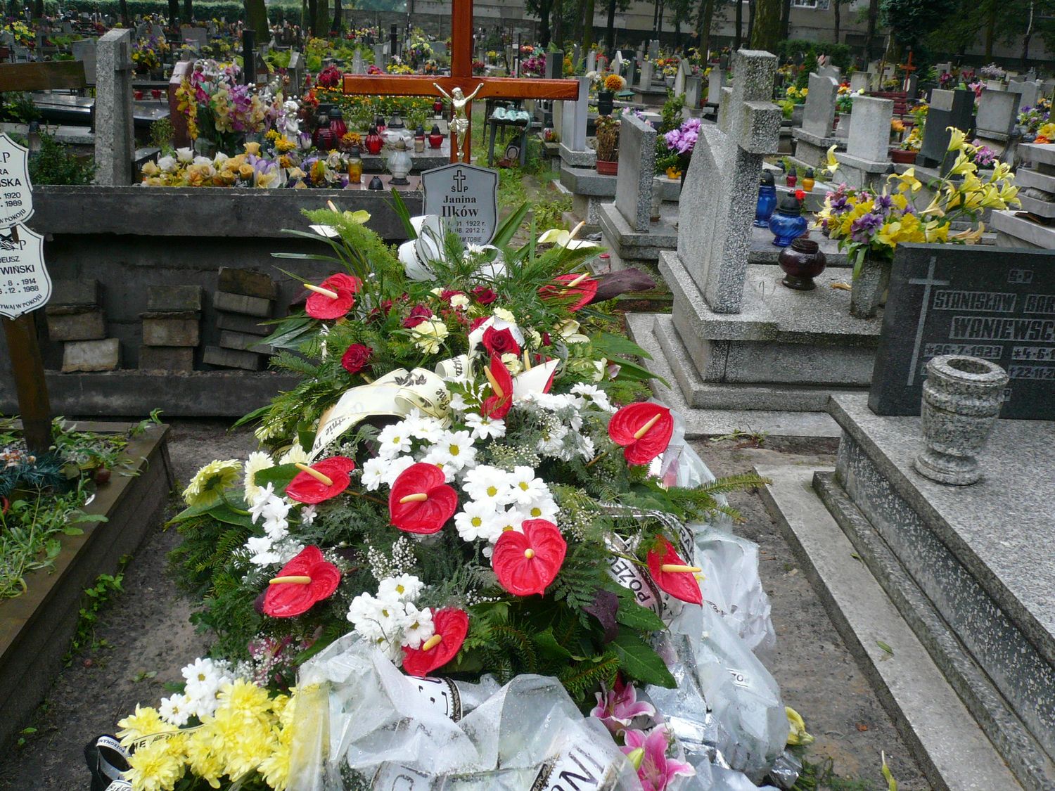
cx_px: 528
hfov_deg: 56.8
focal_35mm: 32
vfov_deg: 44.2
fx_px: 975
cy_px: 396
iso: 100
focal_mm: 4.6
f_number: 2.8
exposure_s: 1/200
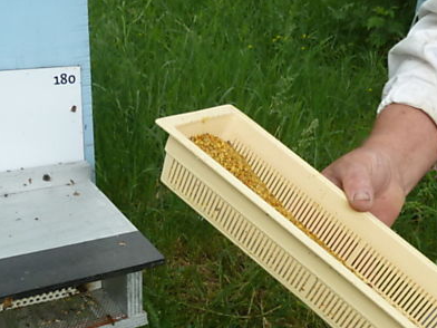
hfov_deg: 37.5
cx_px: 230
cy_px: 306
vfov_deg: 27.4
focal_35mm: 51
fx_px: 644
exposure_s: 1/200
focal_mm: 4.1
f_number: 3.3
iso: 160
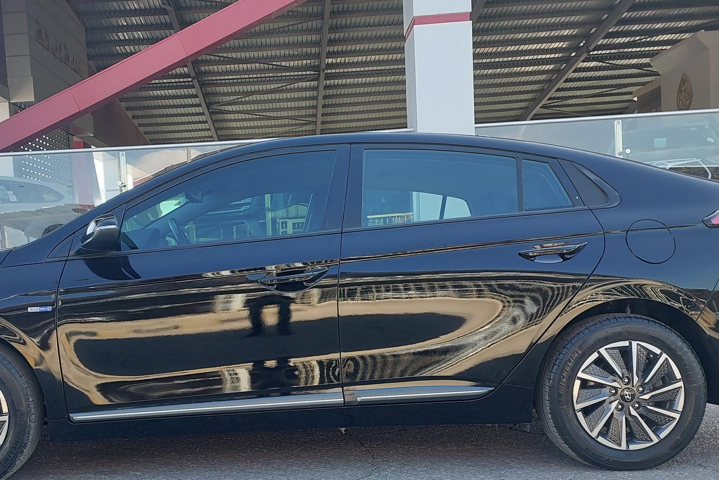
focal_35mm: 39
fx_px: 779
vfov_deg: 33.9
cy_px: 320
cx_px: 252
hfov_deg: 48.9
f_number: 1.8
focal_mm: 5.06
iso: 25
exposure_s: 1/156
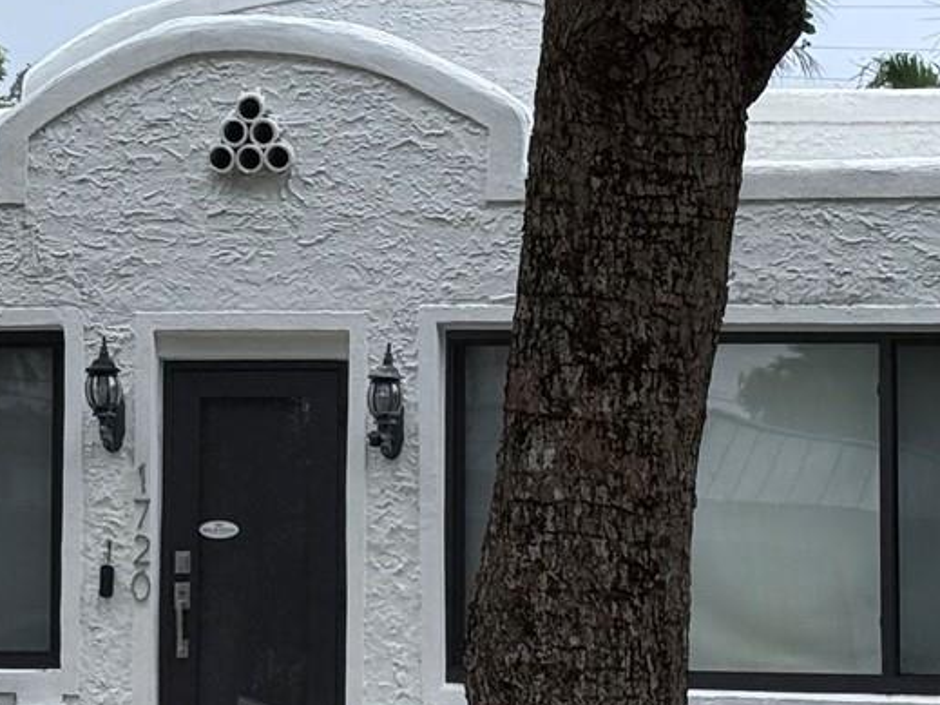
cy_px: 223
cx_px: 161
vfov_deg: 10.0
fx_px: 4018
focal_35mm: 148
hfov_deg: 13.3
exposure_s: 1/2146
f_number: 1.78
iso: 64
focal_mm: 6.76
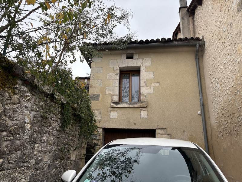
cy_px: 91
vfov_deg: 53.1
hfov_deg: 67.3
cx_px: 121
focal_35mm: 26
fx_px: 182
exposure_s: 1/716
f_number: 1.6
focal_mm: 5.96
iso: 64
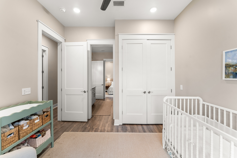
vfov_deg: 81.2
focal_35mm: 14
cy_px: 79
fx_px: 92
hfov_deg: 104.3
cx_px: 118
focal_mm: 14
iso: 640
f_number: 8
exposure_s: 1/6
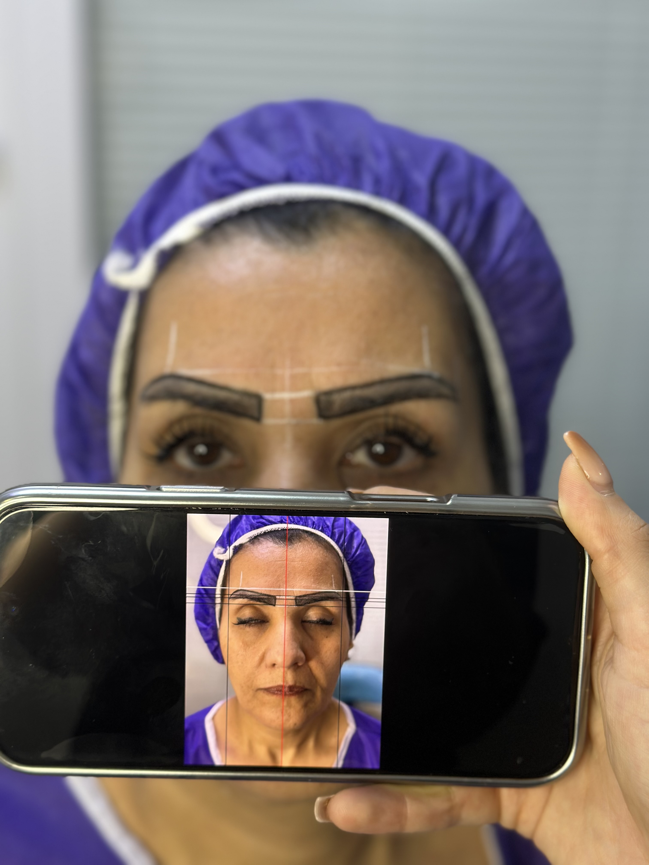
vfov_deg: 39.7
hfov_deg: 30.3
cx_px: 324
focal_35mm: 48
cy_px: 432
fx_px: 1200
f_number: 1.78
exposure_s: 1/100
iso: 100
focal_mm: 6.86
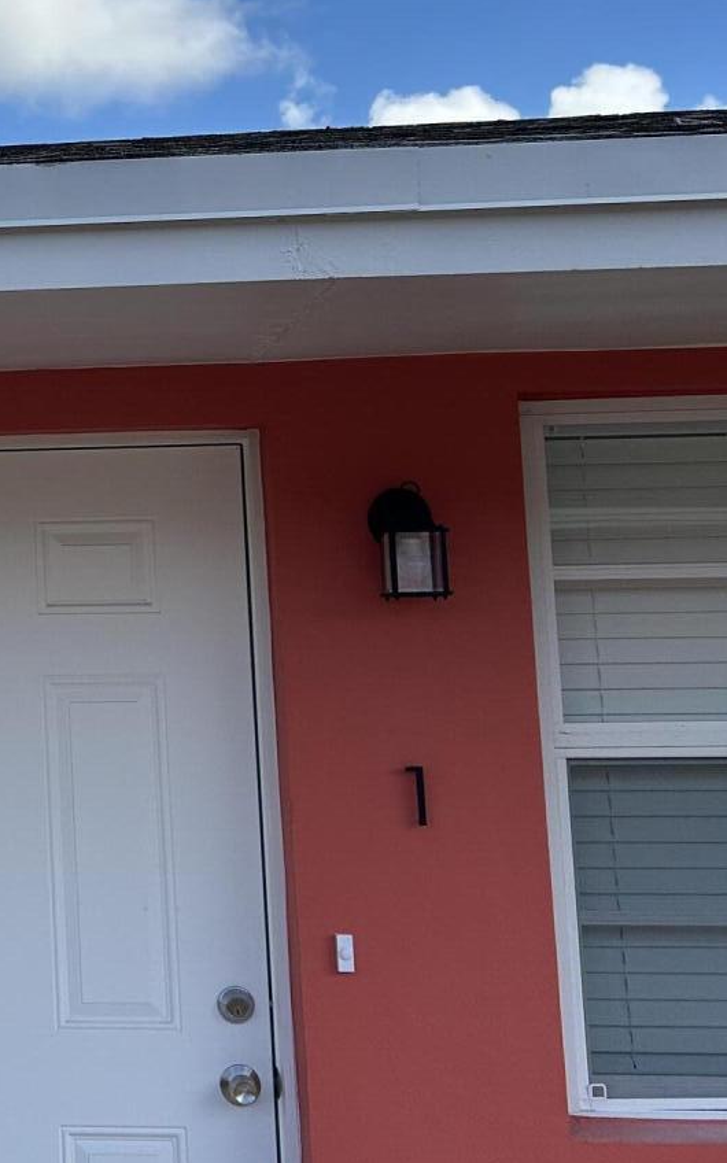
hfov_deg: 18.2
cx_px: -302
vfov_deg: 31.3
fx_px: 2061
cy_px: 387
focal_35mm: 65
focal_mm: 5.7
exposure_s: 1/3460
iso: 50
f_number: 1.5
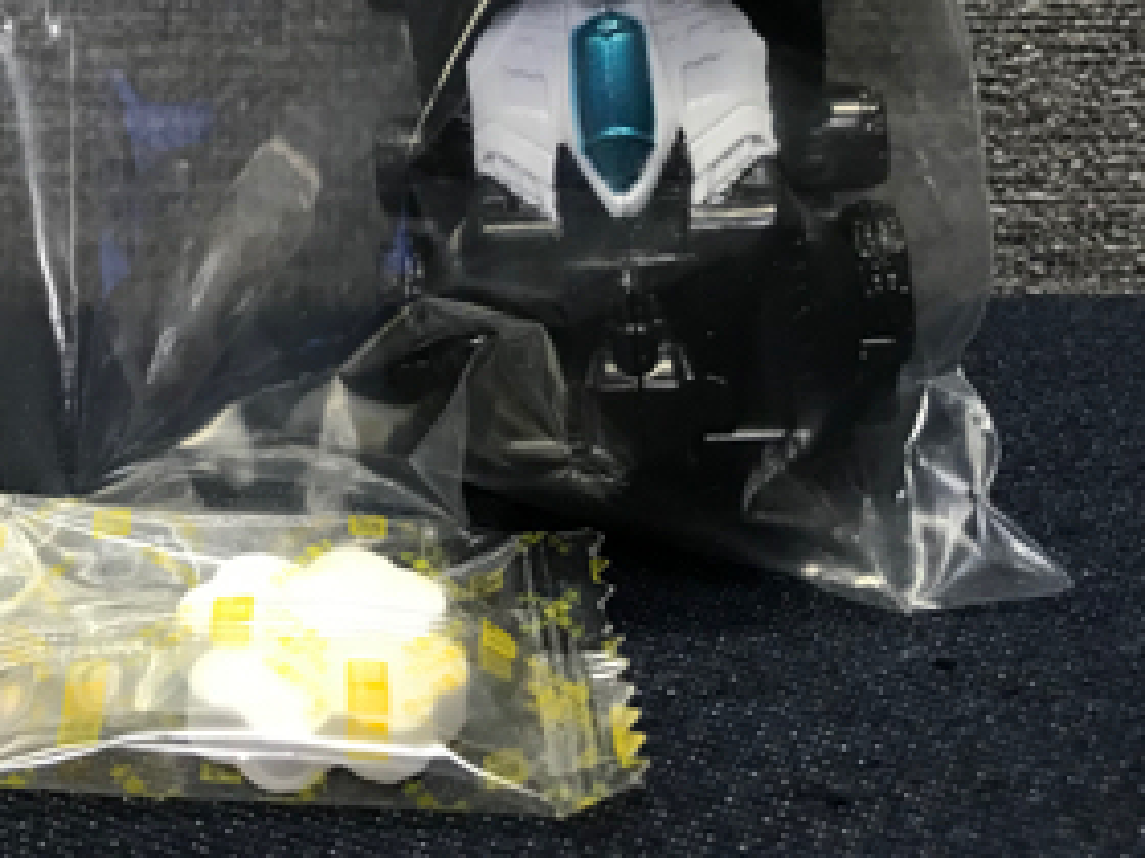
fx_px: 2117
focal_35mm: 64
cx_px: 209
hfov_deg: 29.5
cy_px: -41
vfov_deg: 21.9
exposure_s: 1/33
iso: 32
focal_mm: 3.99
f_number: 1.8
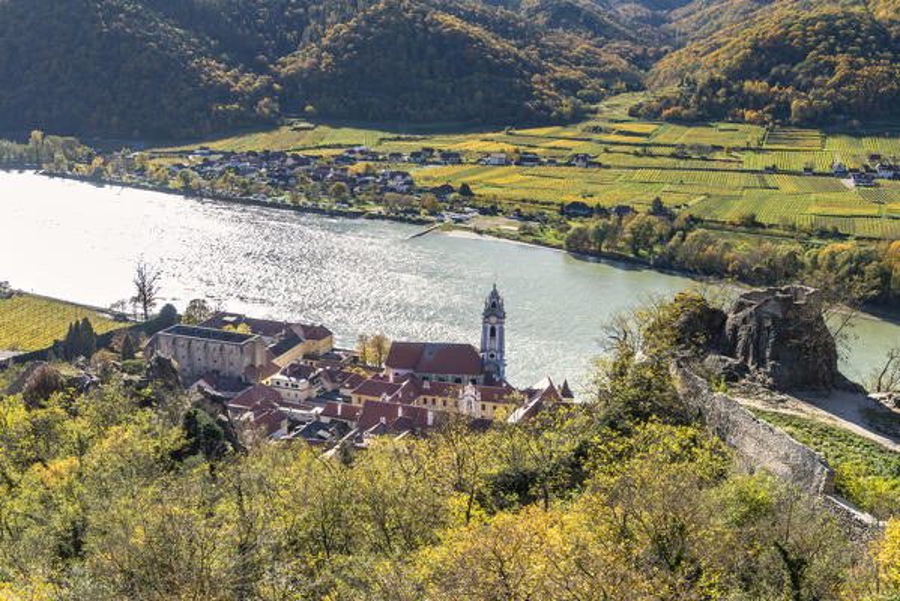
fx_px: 1000
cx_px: 450
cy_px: 300
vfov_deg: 33.4
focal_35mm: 40
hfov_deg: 48.4
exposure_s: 1/125
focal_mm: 40
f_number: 9
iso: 200
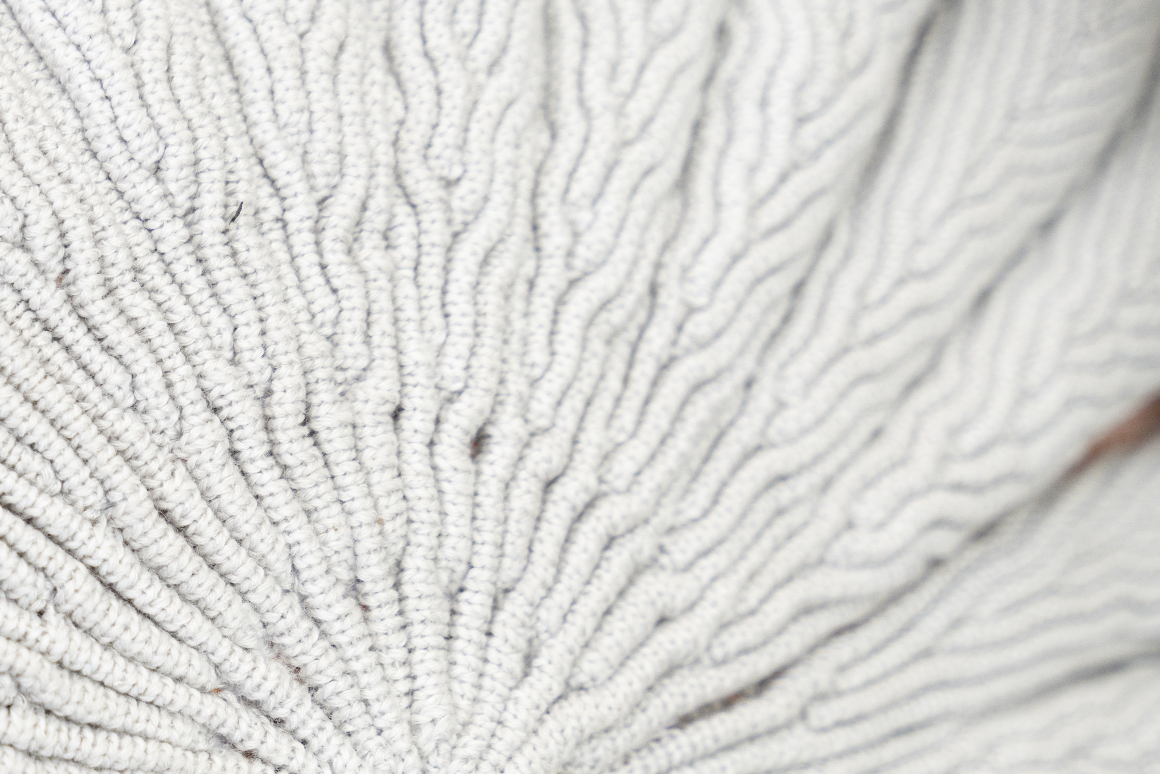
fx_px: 4962
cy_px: 838
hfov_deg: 13.1
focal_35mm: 154
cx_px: -82
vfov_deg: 8.8
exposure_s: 1/200
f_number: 2.8
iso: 500
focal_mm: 70
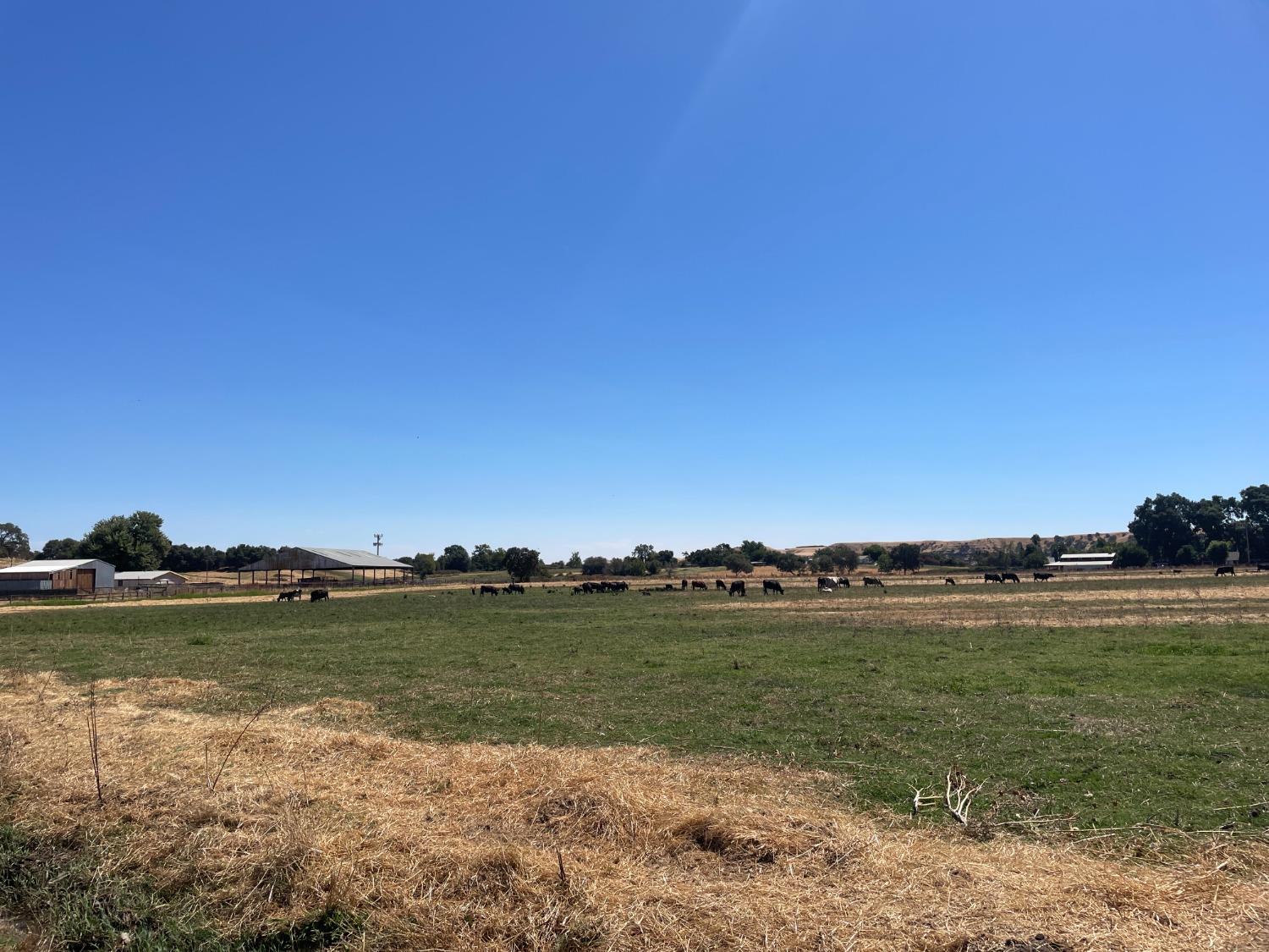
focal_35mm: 26
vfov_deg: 53.1
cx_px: 634
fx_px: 953
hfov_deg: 67.3
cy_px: 476
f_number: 1.6
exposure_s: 1/6135
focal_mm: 4.2
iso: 32
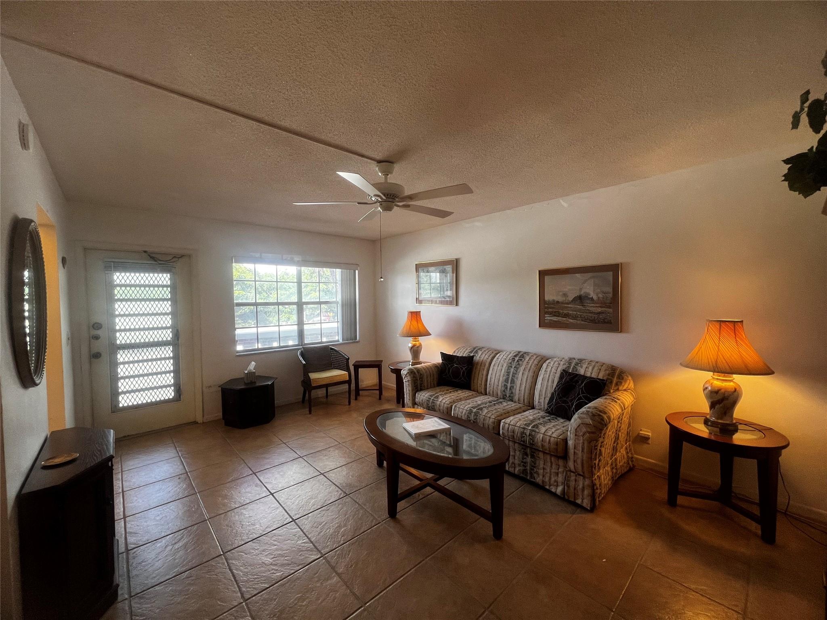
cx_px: 414
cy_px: 310
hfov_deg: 106.2
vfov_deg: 89.9
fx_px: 311
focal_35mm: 13
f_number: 1.8
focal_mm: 1.57
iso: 125
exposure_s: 1/120
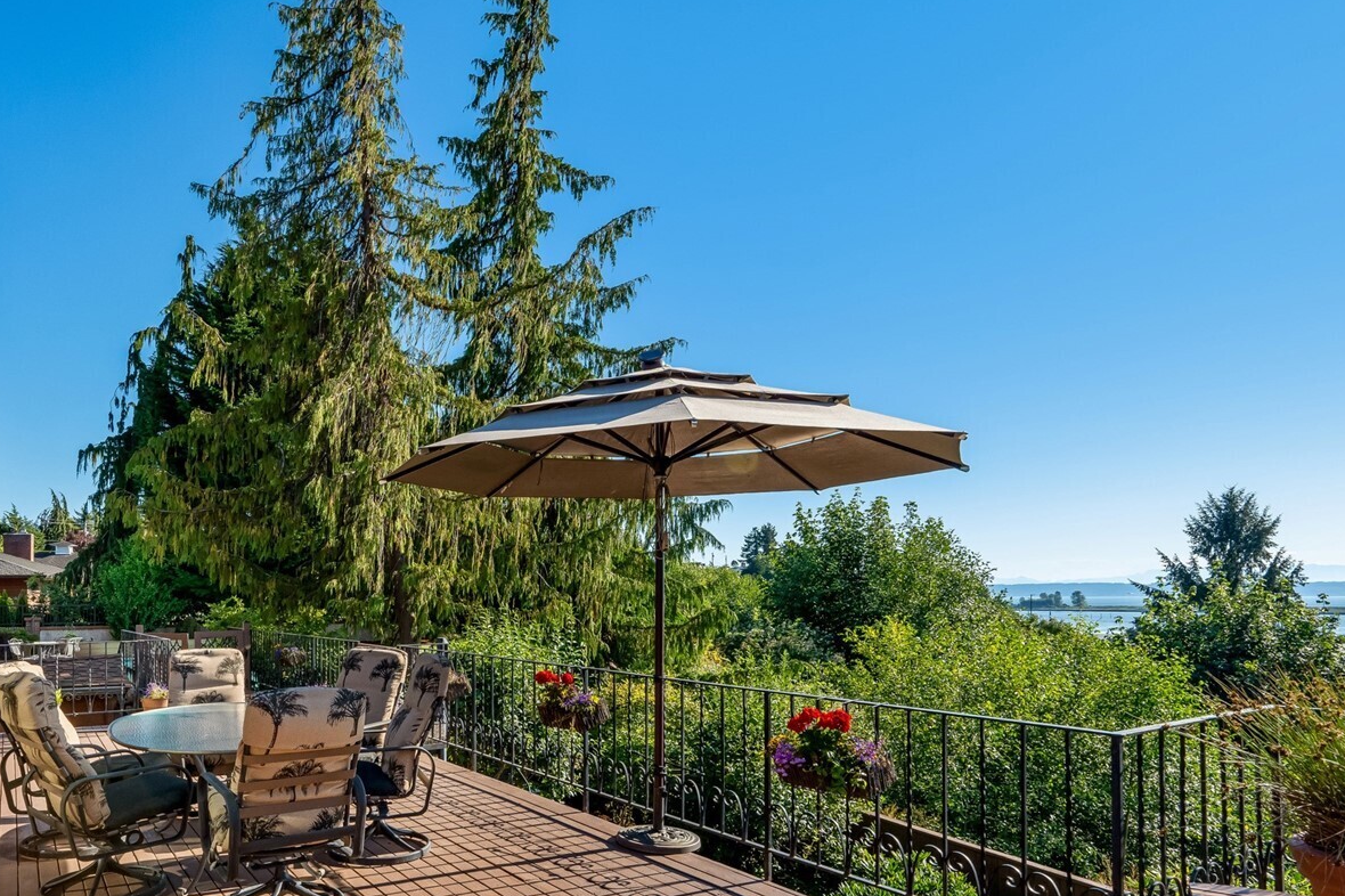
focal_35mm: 23
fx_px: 859
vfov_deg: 53.9
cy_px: 602
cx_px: 464
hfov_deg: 74.1
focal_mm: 16
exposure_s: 1/500
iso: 400
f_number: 9
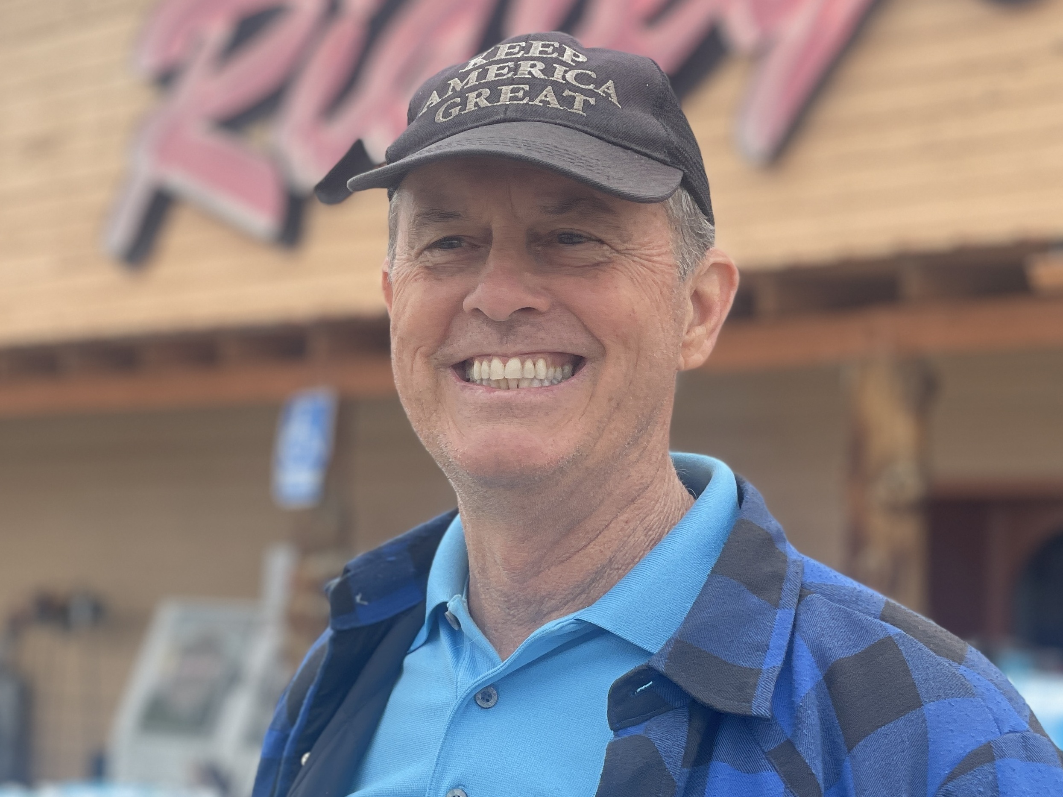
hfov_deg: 36.8
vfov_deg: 28.0
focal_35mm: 52
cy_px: 398
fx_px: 1597
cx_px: 532
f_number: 2
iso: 32
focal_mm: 6
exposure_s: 1/695
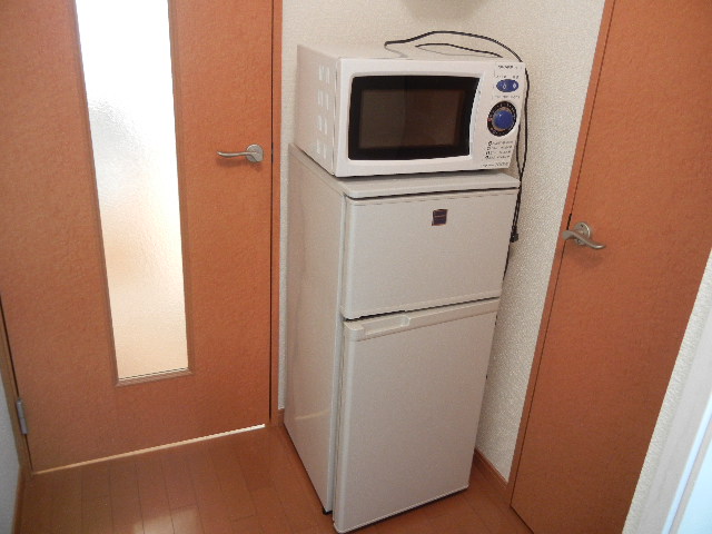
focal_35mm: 30
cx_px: 356
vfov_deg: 46.8
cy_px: 267
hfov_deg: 60.0
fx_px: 617
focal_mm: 5.4
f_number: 3.5
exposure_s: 1/4.4
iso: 400
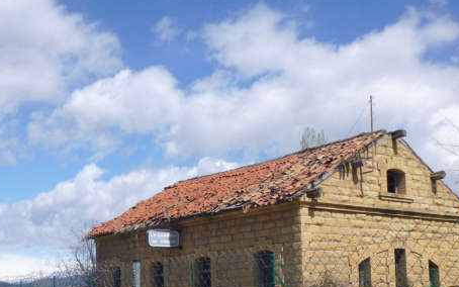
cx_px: 210
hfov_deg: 38.8
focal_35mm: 52
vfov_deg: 24.6
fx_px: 651
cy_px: 220
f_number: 9
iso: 100
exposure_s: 1/160
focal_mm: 5.2
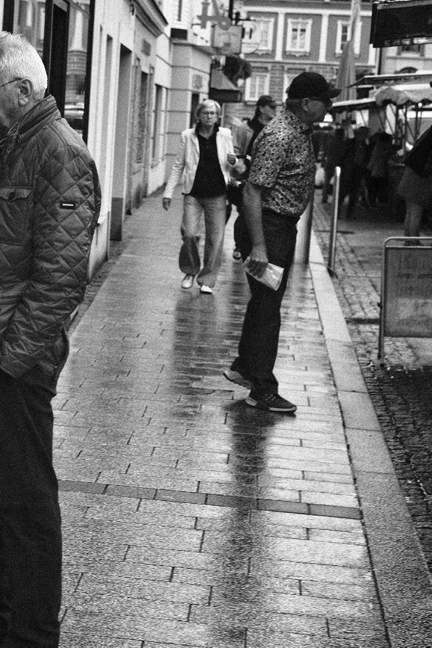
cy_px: 378
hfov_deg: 14.0
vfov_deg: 21.2
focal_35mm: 96
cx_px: -10
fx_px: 1728
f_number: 4
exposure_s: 1/200
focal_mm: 35
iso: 160
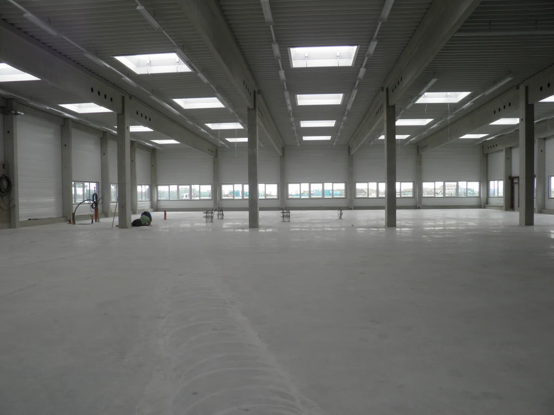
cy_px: 208
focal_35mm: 28
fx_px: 448
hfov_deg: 63.4
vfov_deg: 49.7
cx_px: 277
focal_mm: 4.9
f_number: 5
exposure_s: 1/50
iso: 50
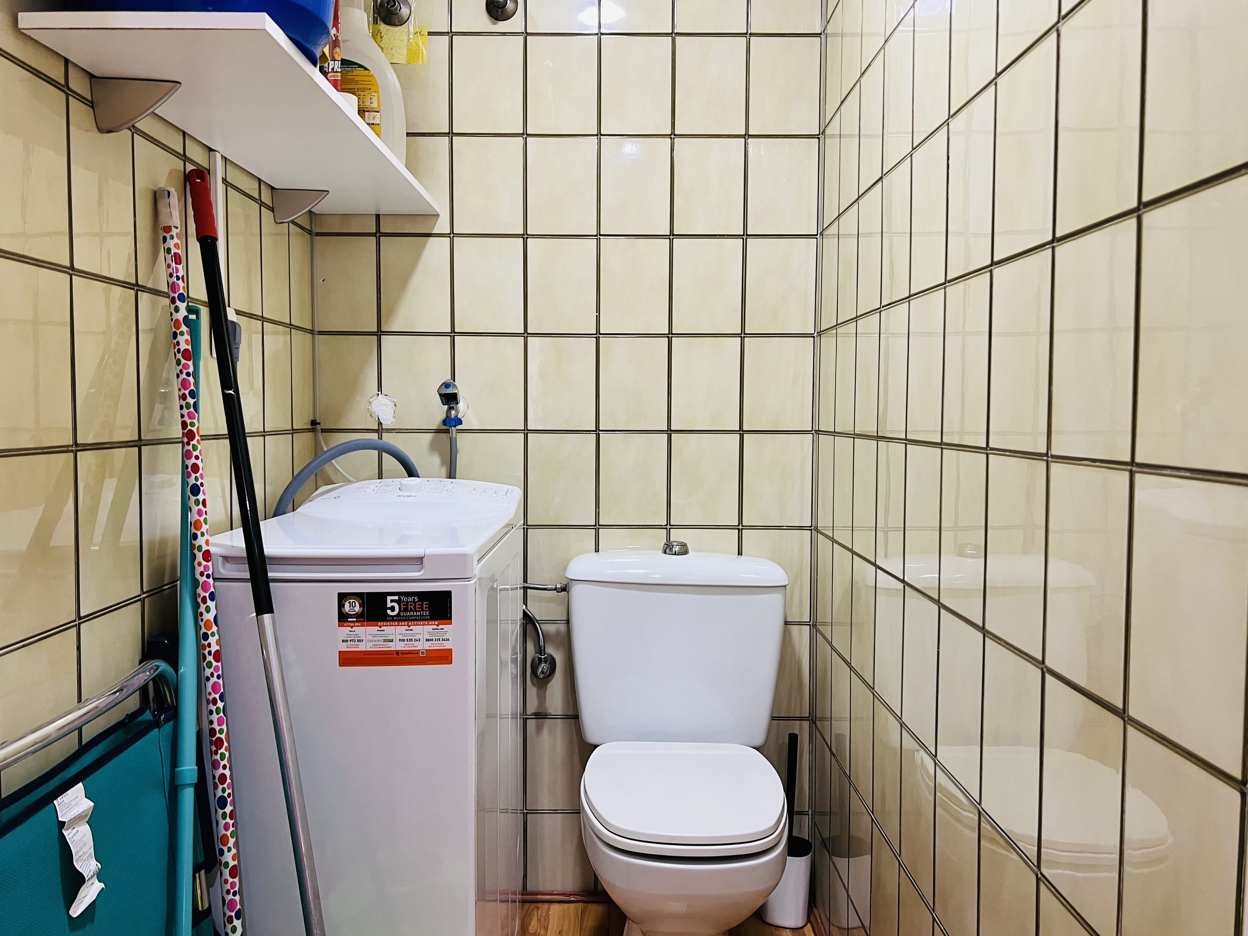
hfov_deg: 65.3
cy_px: 464
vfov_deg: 51.4
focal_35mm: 27
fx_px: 973
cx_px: 616
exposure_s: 1/50
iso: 125
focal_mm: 5.7
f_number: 1.5
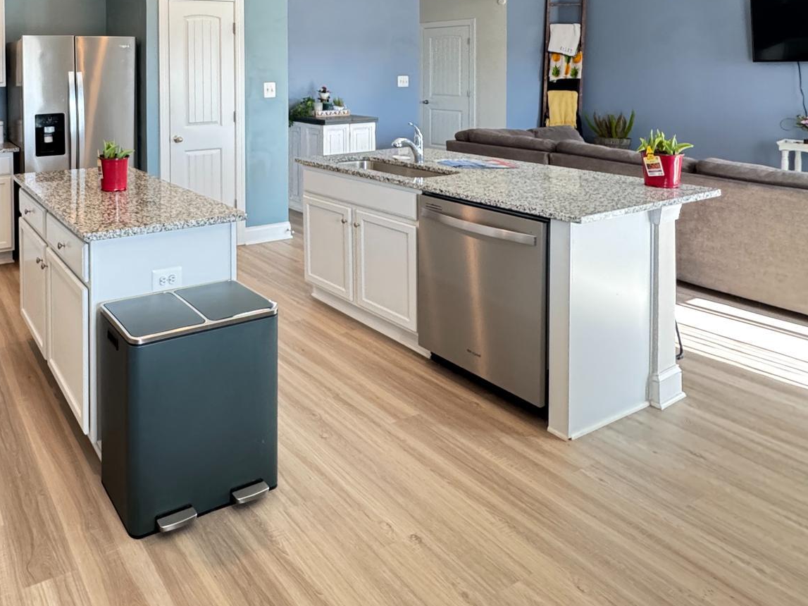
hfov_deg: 62.5
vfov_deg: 49.9
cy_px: 81
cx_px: 143
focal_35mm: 25
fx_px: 583
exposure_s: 1/60
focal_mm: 2.22
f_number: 2.2
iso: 250
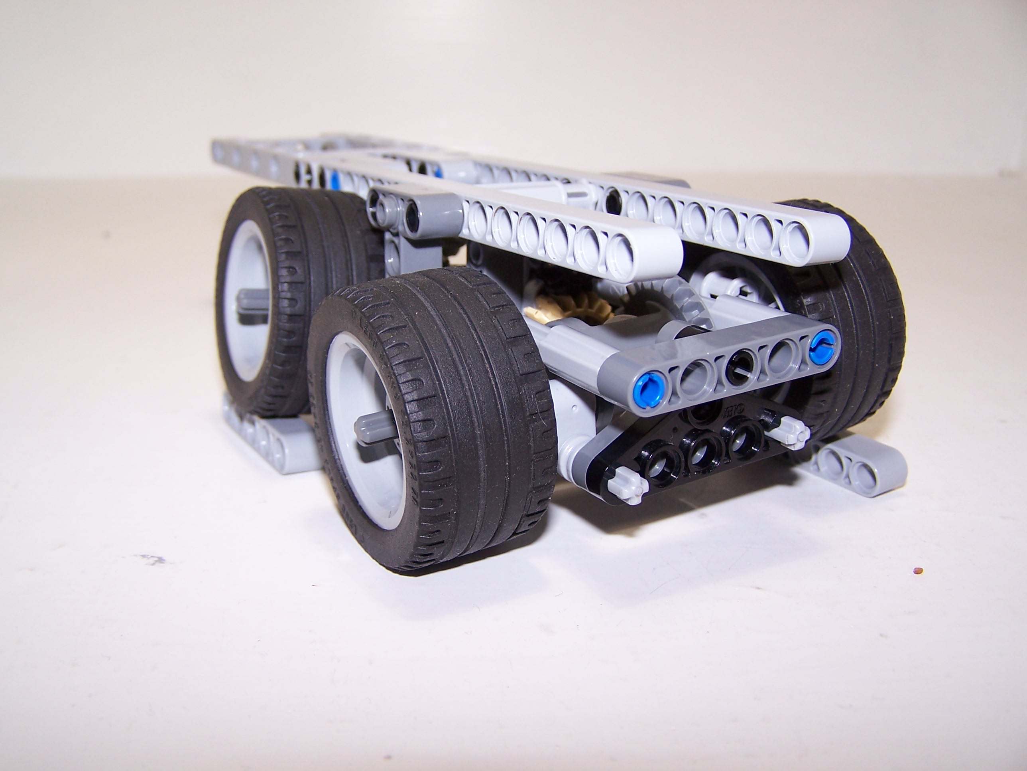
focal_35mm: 38
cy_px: 386
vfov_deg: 37.7
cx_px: 514
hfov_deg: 49.0
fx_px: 1127
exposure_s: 1/60
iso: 80
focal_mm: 6.3
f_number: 2.8
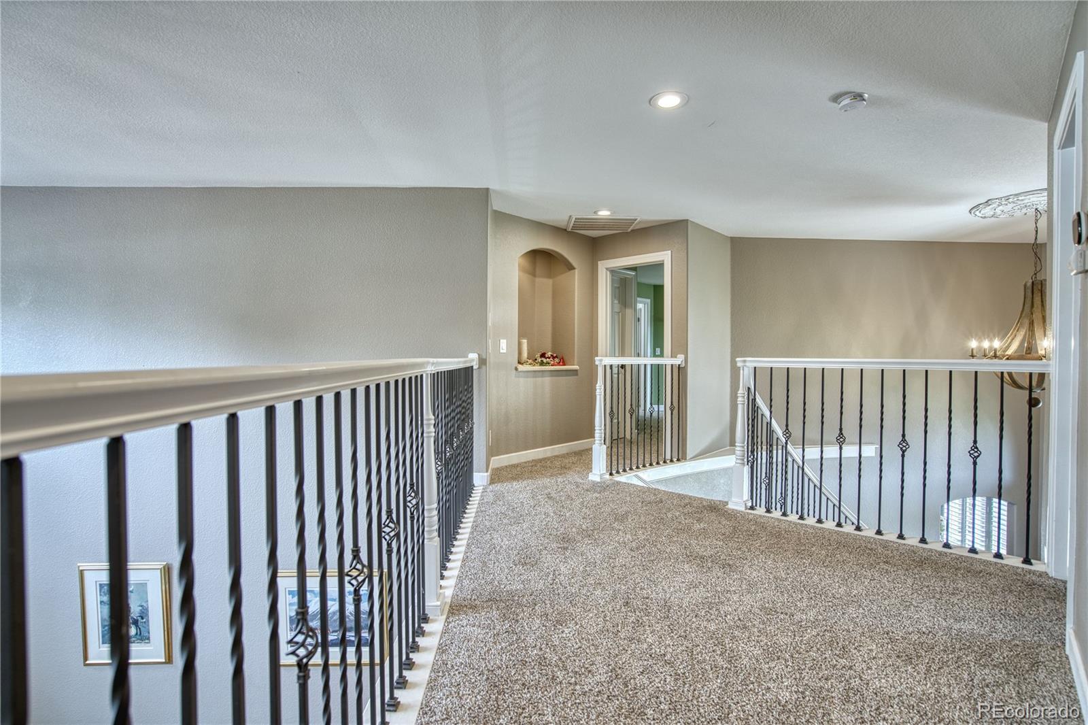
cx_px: 544
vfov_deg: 73.7
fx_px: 483
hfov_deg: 96.7
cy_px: 362
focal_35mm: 16
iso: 500
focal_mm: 16
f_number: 4.5
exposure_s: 1/25
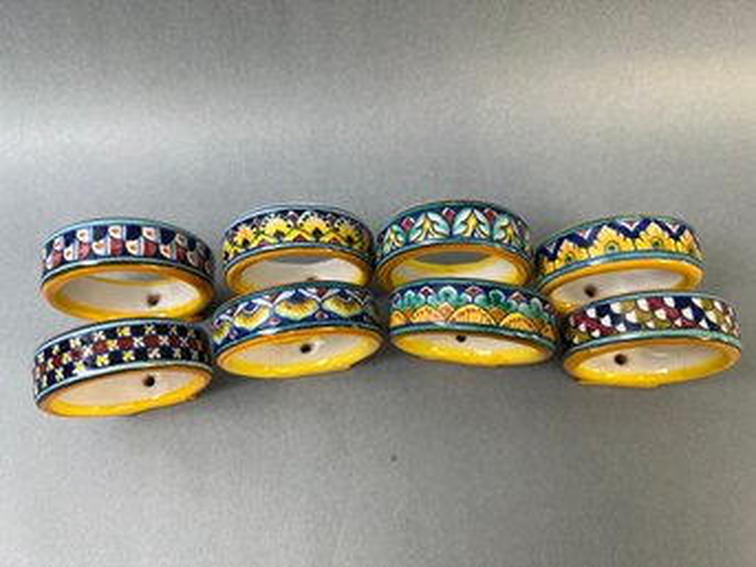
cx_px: 378
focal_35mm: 26
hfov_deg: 67.3
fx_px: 568
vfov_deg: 53.0
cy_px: 284
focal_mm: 5.7
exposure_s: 1/120
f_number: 1.5
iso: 64
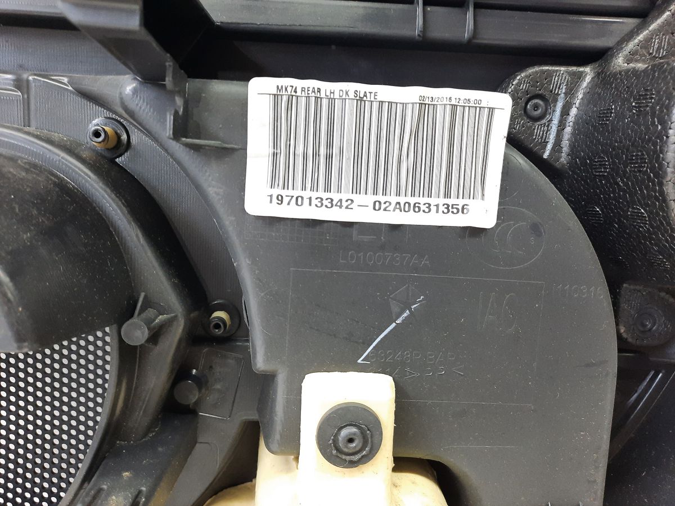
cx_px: 338
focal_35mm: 25
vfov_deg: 54.9
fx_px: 487
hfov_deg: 69.4
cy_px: 253
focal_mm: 4.6
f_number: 2
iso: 250
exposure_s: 1/50
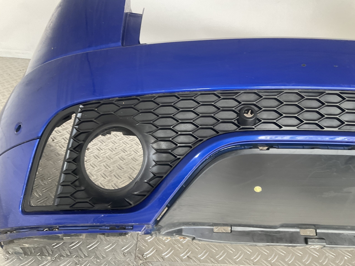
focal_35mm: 29
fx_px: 297
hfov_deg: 61.7
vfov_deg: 48.2
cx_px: 178
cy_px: 133
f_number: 1.8
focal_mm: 3
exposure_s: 1/60
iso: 64
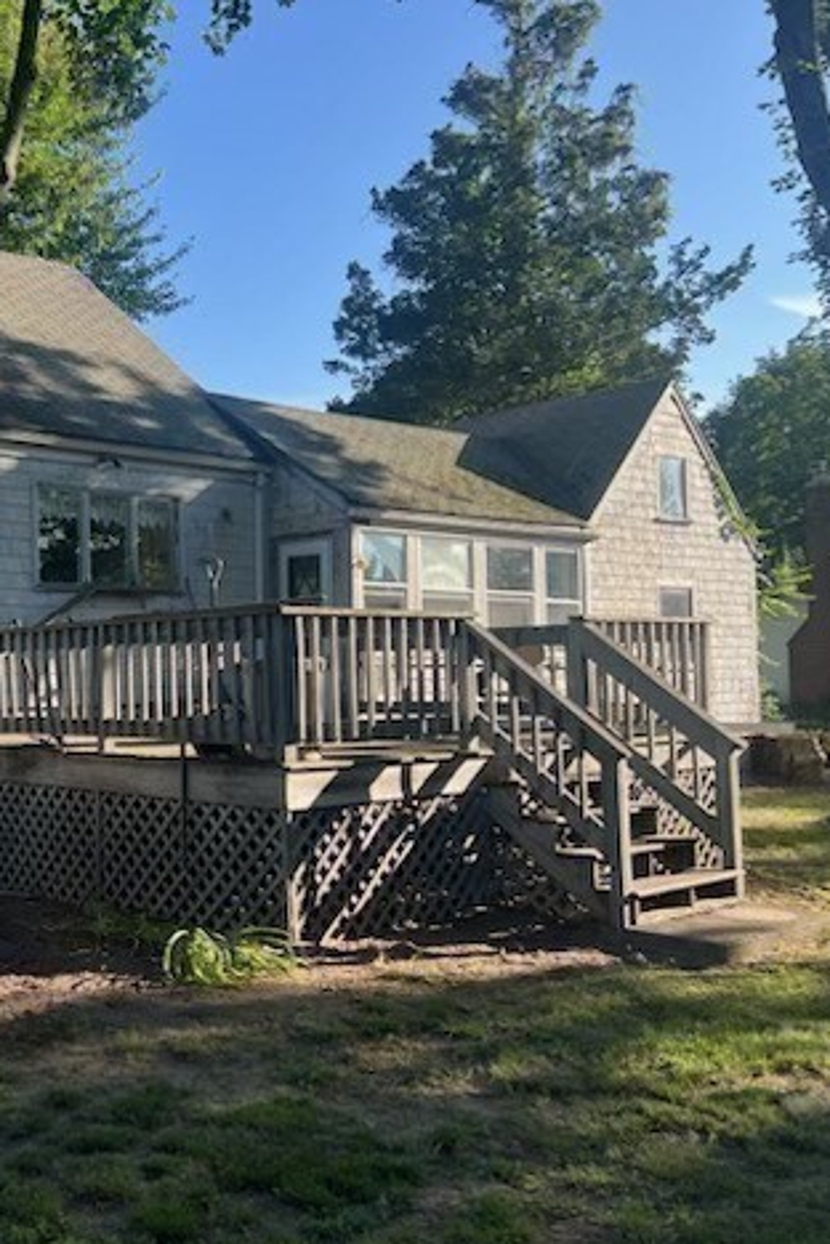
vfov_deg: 51.9
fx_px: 1279
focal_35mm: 37
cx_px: 104
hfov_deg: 34.2
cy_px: 635
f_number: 1.5
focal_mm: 5.7
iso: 50
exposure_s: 1/1344
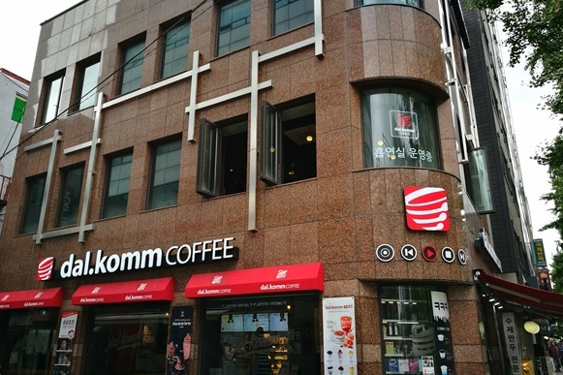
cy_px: 201
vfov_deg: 44.9
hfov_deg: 63.7
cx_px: 277
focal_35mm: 29
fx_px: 453
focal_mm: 4.5
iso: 64
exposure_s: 1/120
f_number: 2.2
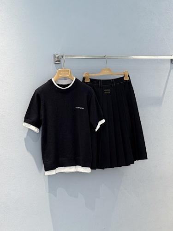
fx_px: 320
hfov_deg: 30.3
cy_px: 116
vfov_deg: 39.7
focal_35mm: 48
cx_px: 86
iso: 100
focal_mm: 6.76
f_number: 1.78
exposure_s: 1/165
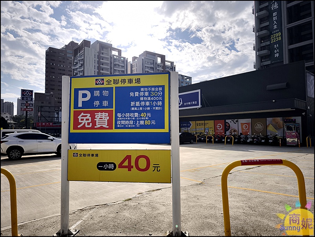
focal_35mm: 23
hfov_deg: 73.9
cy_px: 118
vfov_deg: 58.9
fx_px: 209
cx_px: 158
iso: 64
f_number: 1.6
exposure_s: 1/7659
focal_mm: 6.57
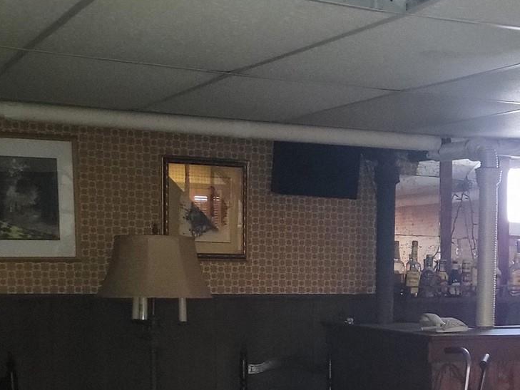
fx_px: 1097
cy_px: 371
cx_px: 474
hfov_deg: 25.8
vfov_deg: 19.7
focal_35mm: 73
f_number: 1.8
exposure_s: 1/9.99
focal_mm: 5.4
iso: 640
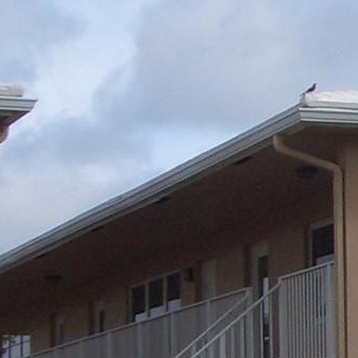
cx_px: 693
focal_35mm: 188
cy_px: 133
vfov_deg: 9.3
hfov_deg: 8.8
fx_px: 2200
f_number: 4.3
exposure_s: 1/500
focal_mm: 5.8
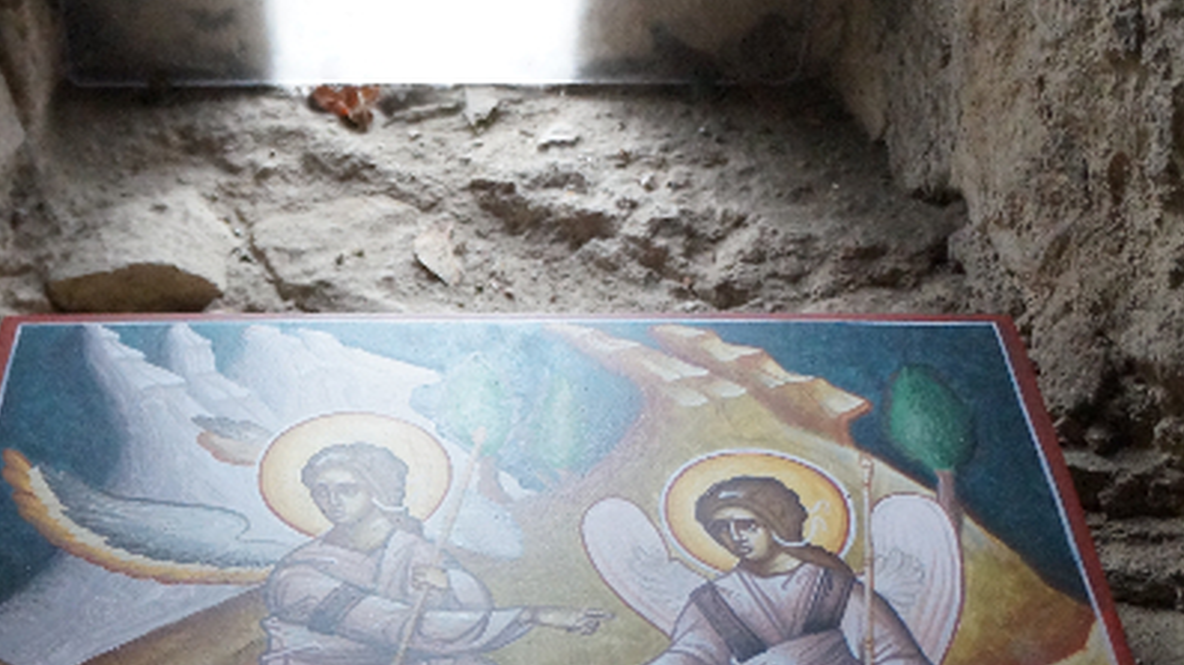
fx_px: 1789
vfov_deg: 20.9
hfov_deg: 36.0
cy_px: 495
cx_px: 343
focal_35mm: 57
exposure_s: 1/125
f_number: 3.5
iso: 3200
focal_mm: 18
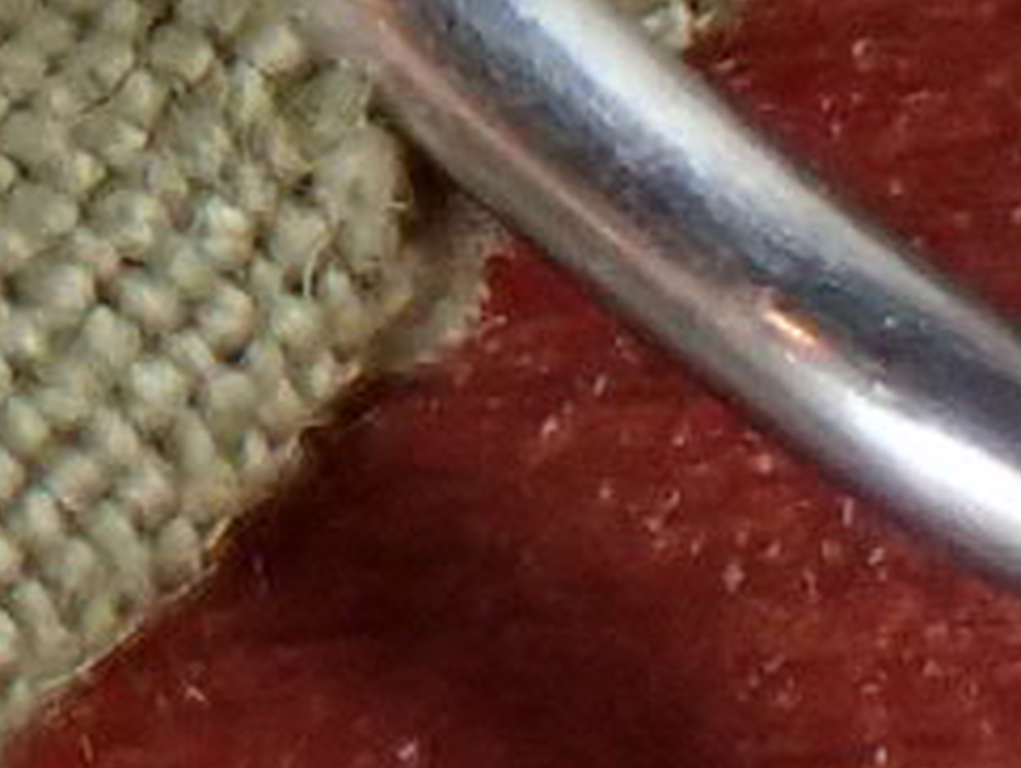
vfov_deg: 3.1
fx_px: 14260
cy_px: -785
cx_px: -1274
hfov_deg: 4.0
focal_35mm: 483
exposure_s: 1/80
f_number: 5
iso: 800
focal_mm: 11.01
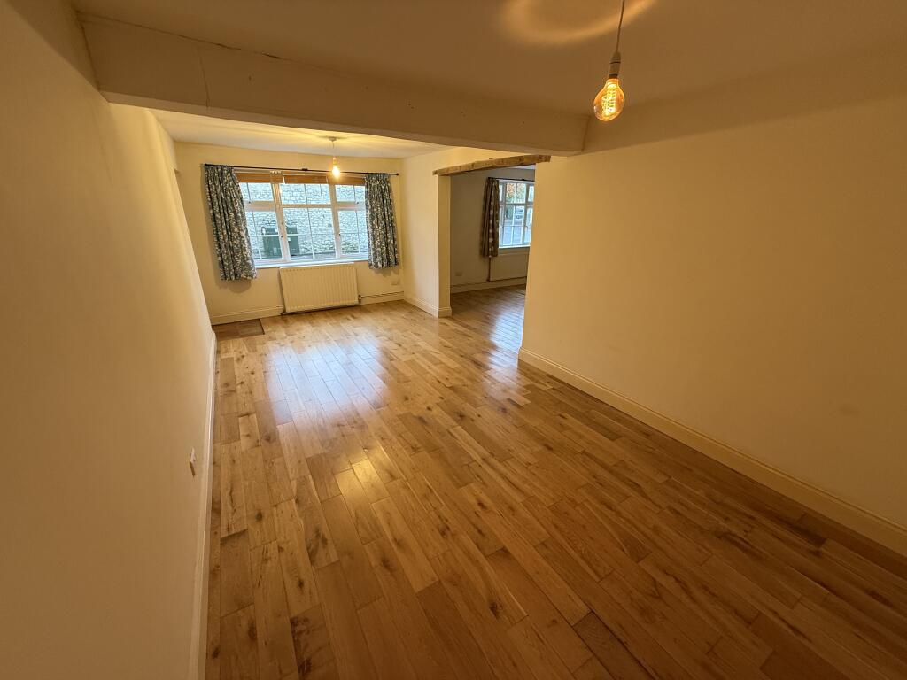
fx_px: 367
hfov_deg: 102.1
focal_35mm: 14
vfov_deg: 85.7
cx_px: 454
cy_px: 340
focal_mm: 2.22
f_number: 2.2
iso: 160
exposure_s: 1/50
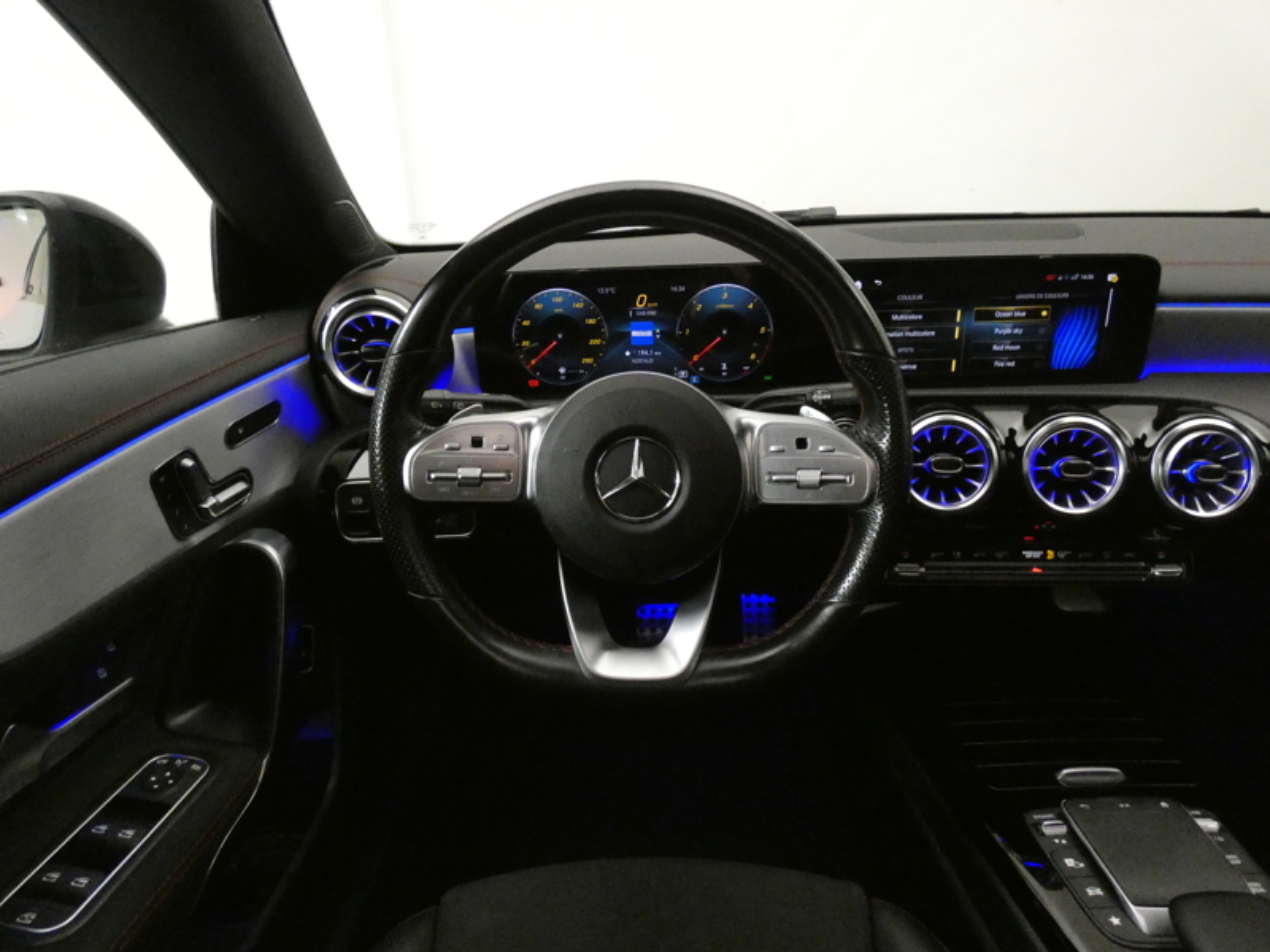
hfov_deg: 81.7
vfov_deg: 66.0
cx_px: 635
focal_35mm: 20
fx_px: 734
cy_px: 476
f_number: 2.8
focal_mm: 3.6
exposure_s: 1/50
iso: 1600
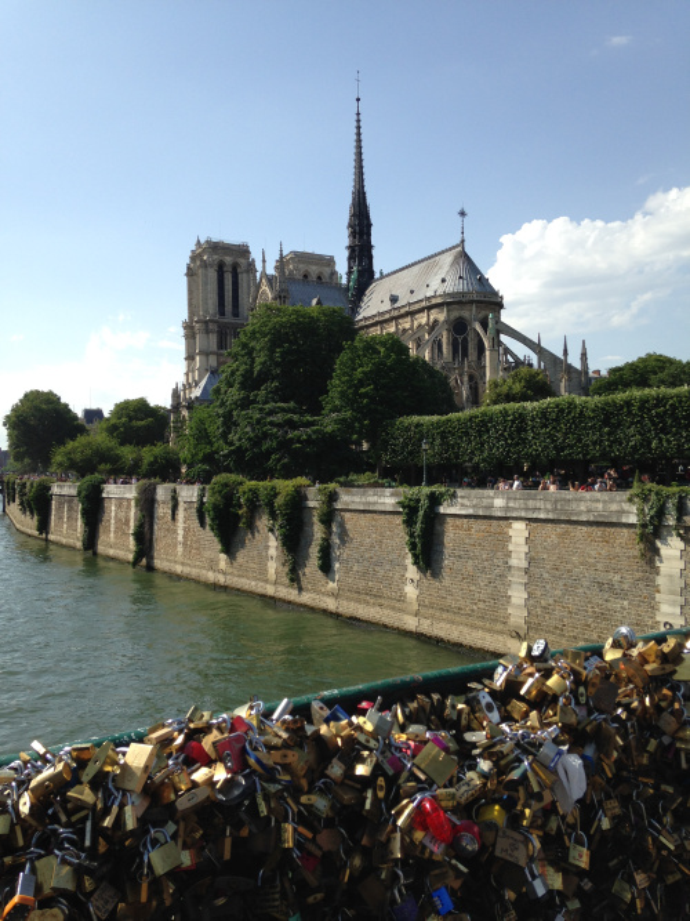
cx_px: 345
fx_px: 877
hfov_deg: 42.9
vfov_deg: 55.4
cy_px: 460
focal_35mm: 33
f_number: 2.4
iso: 50
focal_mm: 4.12
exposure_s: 1/1355
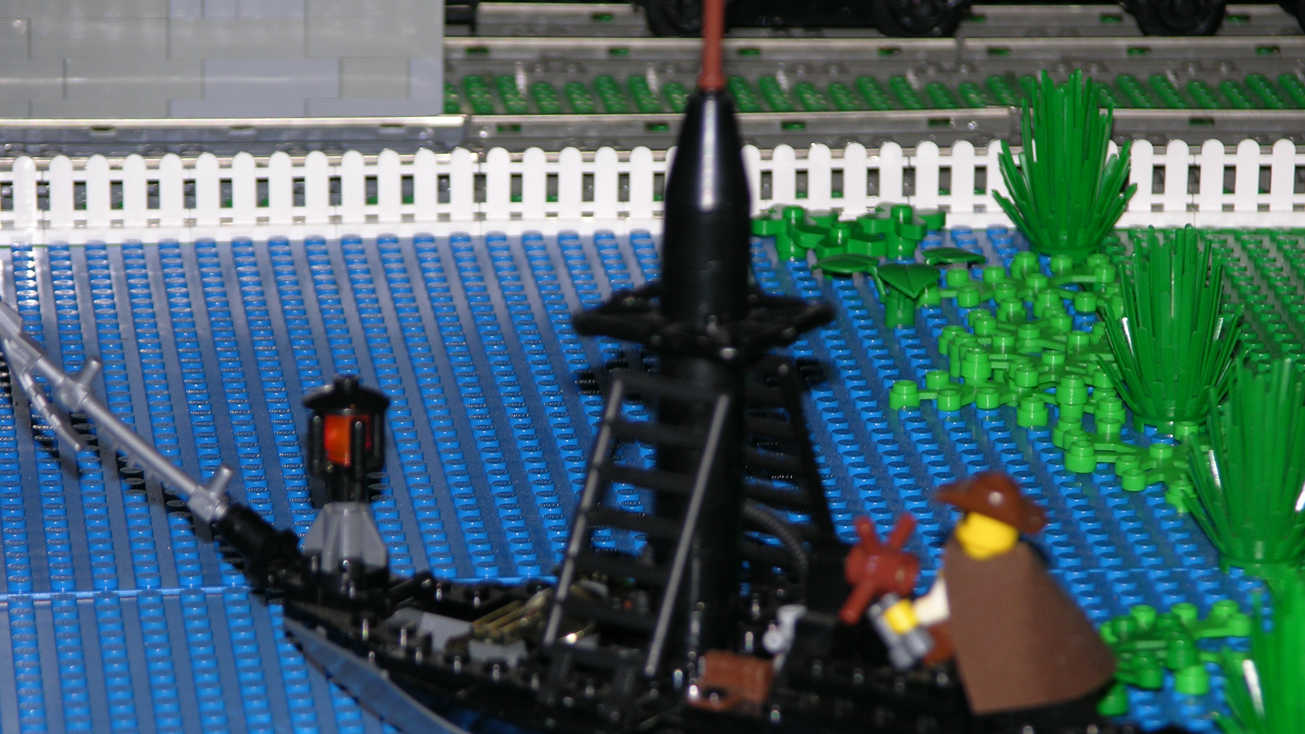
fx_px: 8720
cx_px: 665
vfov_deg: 4.8
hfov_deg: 8.6
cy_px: 501
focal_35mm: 252
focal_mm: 52.4
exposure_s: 1/253
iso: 50
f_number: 4.1
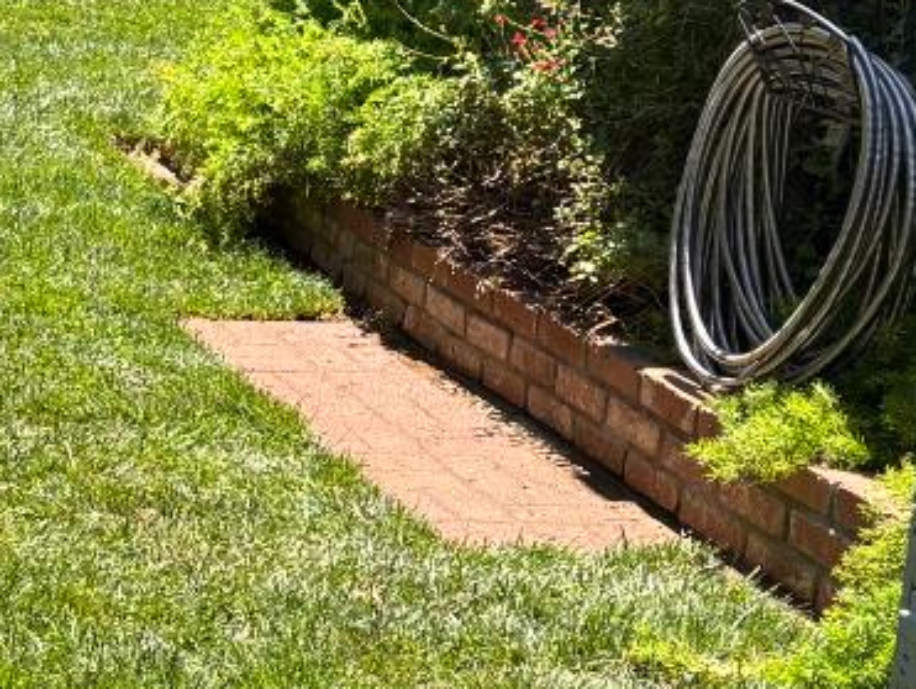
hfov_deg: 17.2
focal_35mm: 105
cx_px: -383
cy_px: 451
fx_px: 2781
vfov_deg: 14.1
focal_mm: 5.96
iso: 50
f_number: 1.6
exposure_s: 1/887
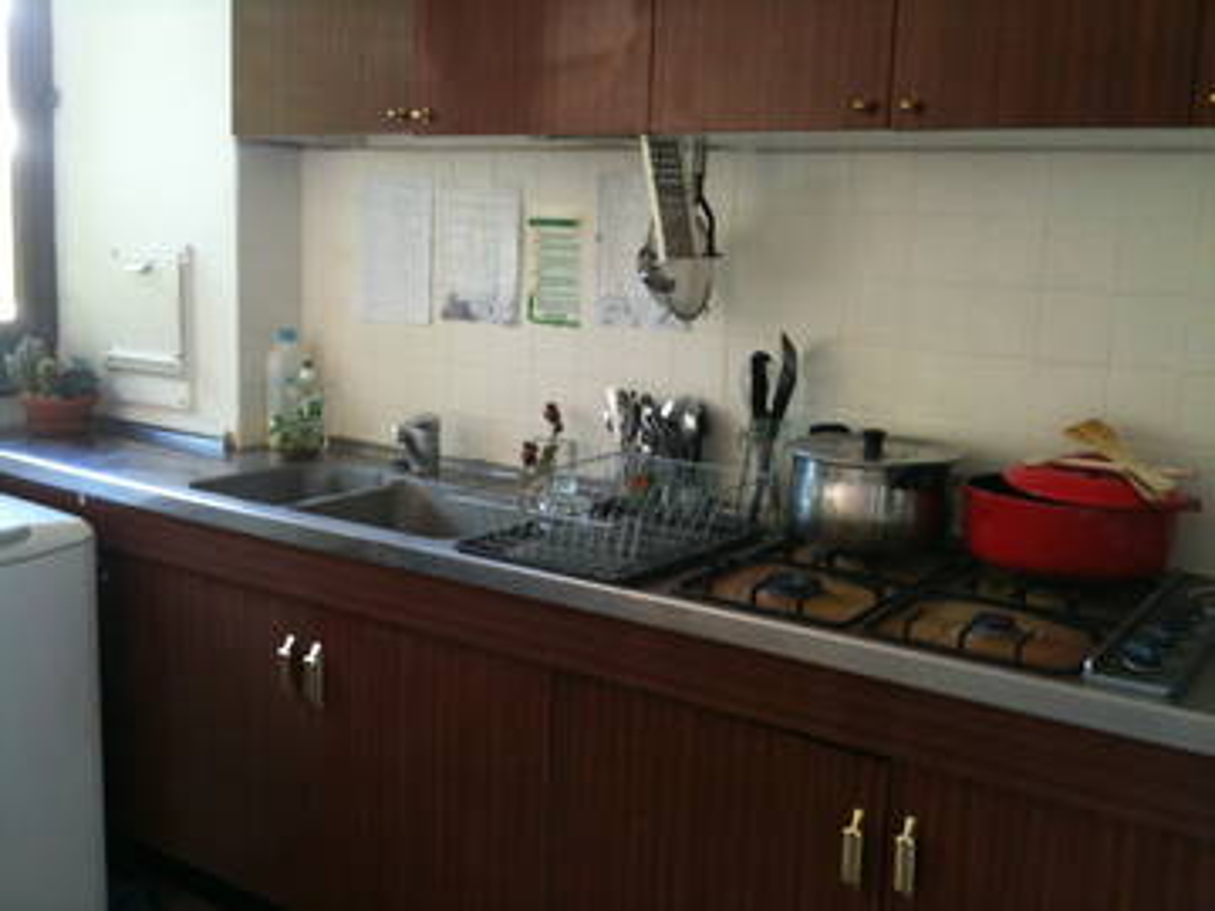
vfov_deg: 40.7
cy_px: 456
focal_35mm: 35
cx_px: 608
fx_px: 1228
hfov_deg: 52.6
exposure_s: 1/15
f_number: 2.8
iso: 160
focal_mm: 3.85
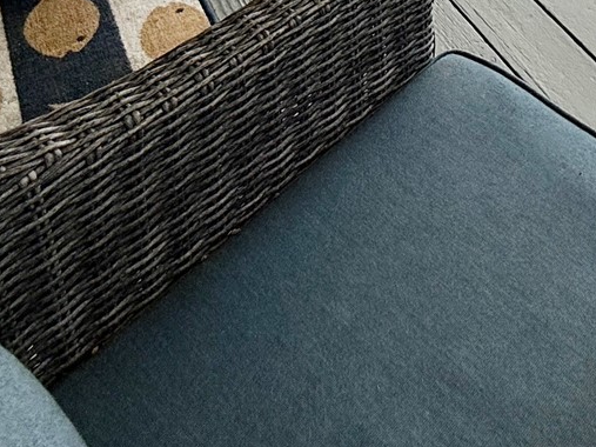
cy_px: -367
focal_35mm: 53
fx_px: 912
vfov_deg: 19.8
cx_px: 656
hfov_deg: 32.0
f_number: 2.2
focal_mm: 2.22
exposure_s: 1/1399
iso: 50
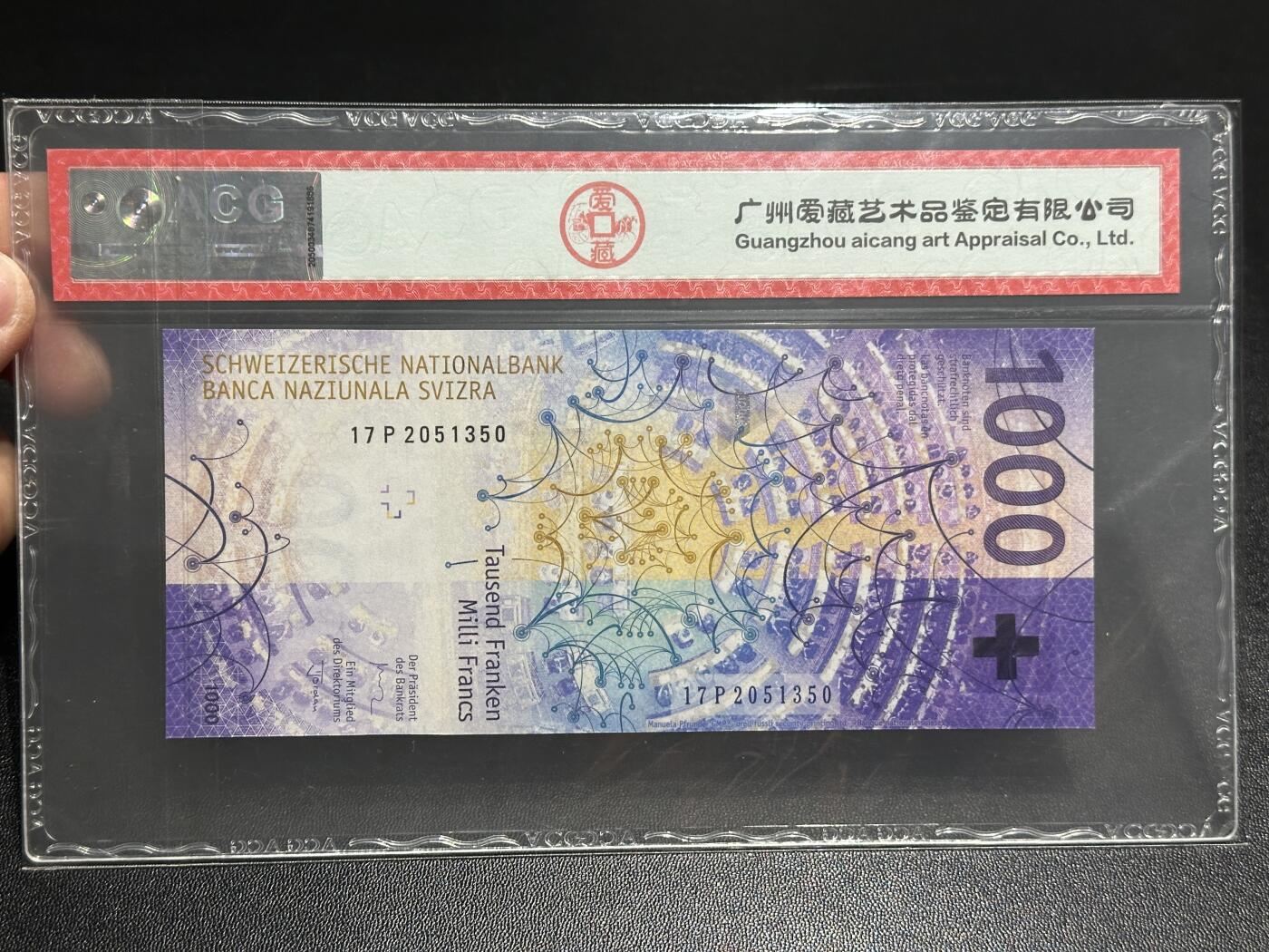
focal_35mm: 48
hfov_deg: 39.7
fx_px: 1760
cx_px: 634
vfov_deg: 30.3
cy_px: 476
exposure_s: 1/50
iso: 160
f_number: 1.78
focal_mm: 6.86
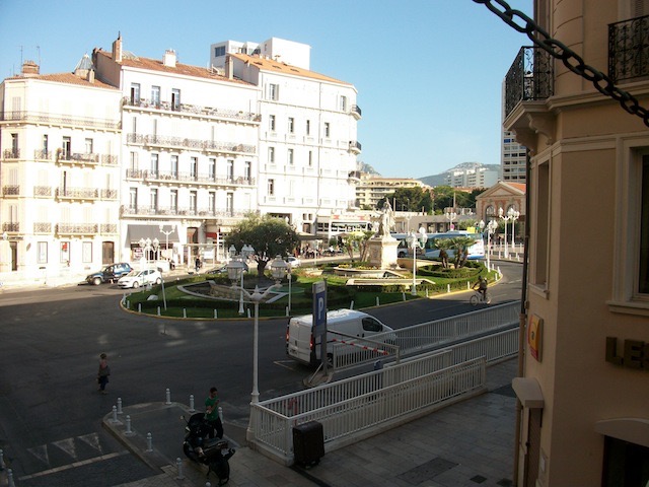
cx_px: 324
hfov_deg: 58.4
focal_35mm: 31
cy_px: 244
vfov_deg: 45.4
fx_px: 581
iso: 80
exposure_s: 1/86
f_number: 8.8
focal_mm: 5.7
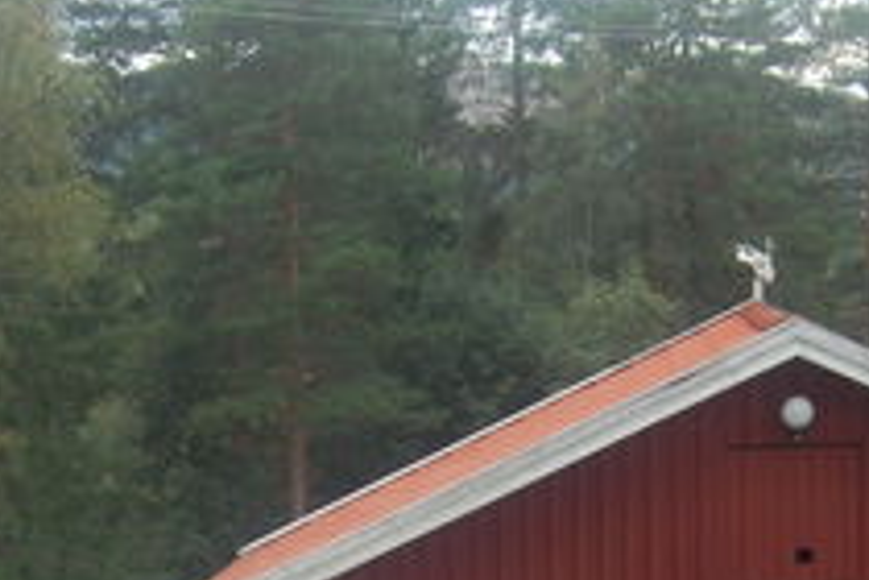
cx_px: 298
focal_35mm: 119
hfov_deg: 17.2
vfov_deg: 11.2
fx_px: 2872
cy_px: 754
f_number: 6.3
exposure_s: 1/160
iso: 200
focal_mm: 26
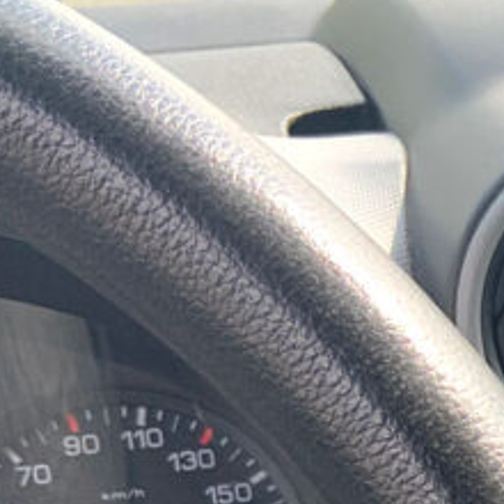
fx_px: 1532
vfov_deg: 17.8
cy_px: 603
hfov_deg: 16.6
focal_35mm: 93
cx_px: 811
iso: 20
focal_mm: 3
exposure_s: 1/122
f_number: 1.8
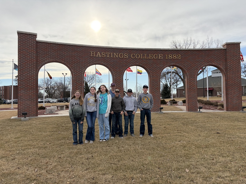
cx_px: 123
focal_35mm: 26
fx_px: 185
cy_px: 92
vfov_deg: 53.1
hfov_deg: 67.3
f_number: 1.6
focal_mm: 5.96
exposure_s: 1/4608
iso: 64
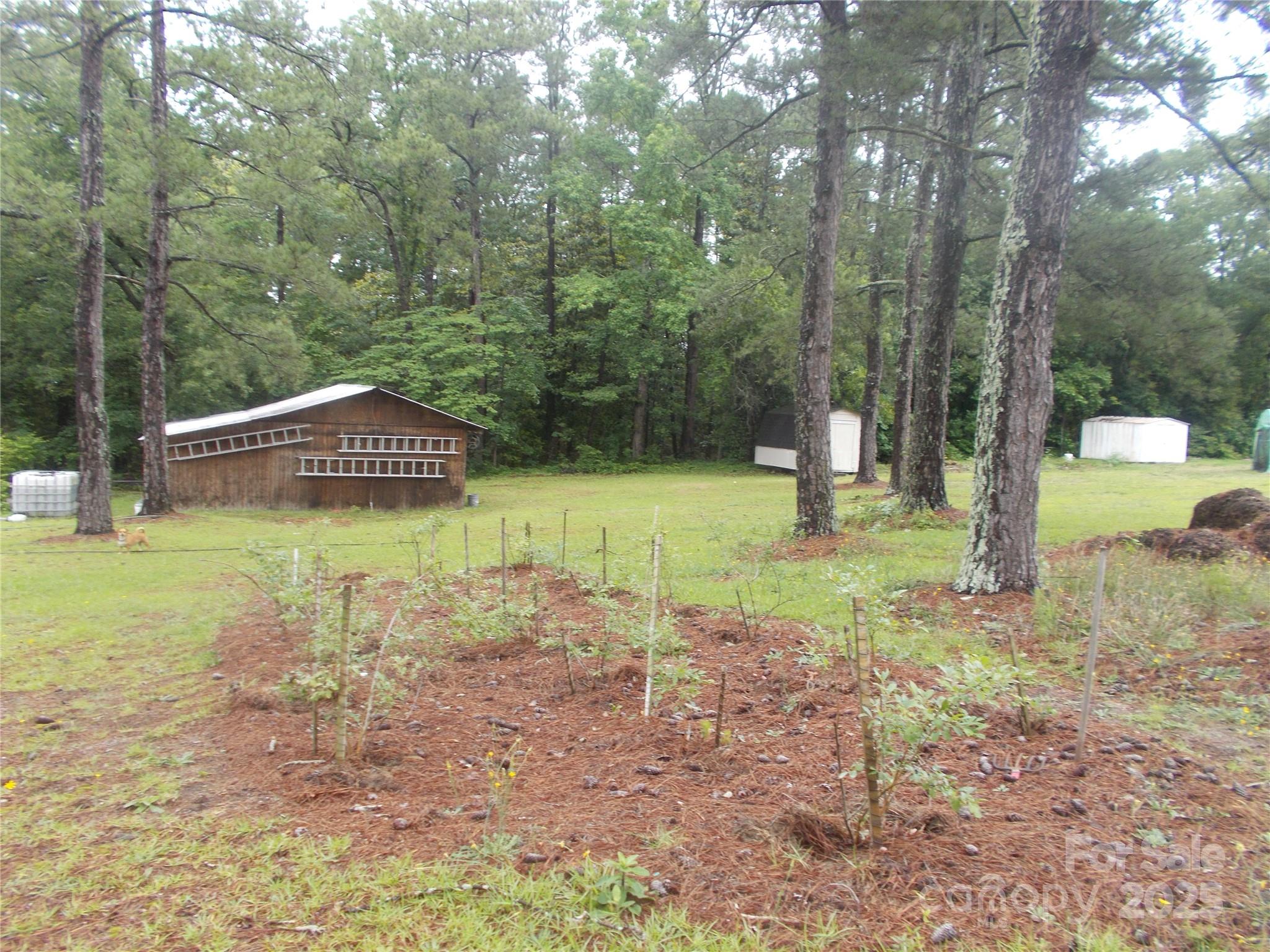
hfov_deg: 67.3
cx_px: 635
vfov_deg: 53.1
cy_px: 476
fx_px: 954
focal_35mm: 26
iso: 80
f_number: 3.2
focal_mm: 4.6
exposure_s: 1/80
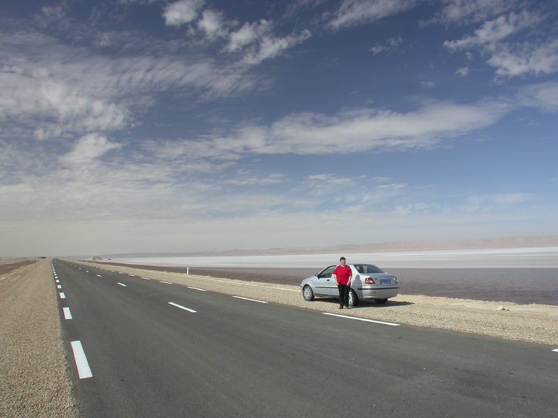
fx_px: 613
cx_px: 279
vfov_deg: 37.7
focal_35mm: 38
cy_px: 209
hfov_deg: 49.0
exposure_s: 1/205
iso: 100
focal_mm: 8
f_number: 6
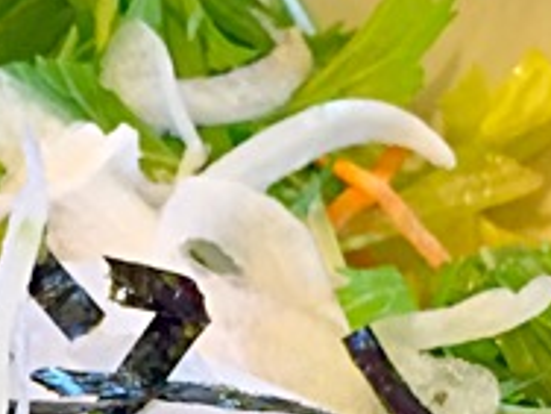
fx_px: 2356
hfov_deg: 13.2
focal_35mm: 148
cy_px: 722
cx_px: 26
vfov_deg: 9.6
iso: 100
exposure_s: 1/30
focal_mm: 4.15
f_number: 2.2
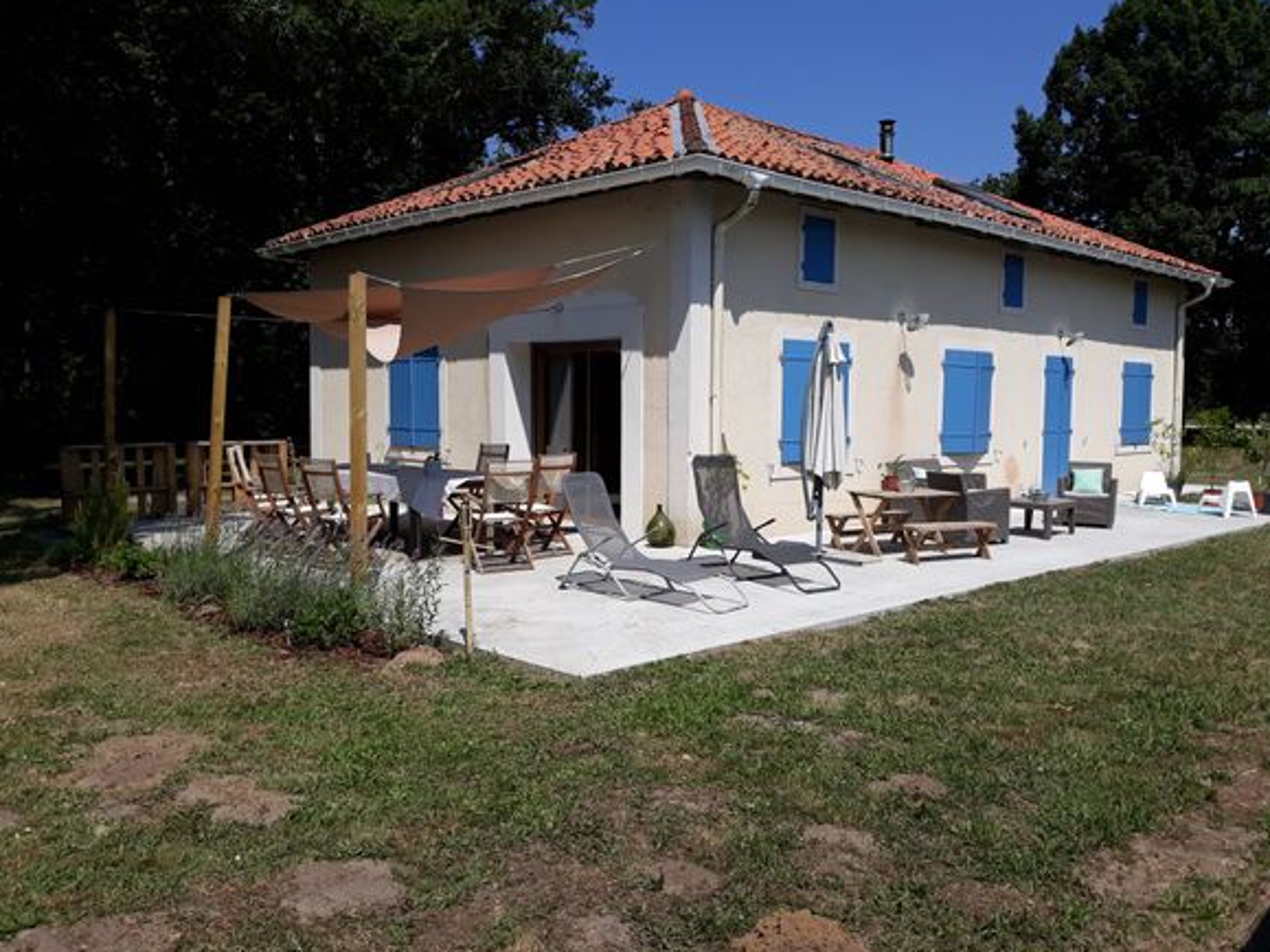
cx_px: 625
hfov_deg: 63.5
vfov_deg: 49.7
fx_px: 1027
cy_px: 474
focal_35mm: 28
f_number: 1.7
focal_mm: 3.71
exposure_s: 1/2985
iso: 40
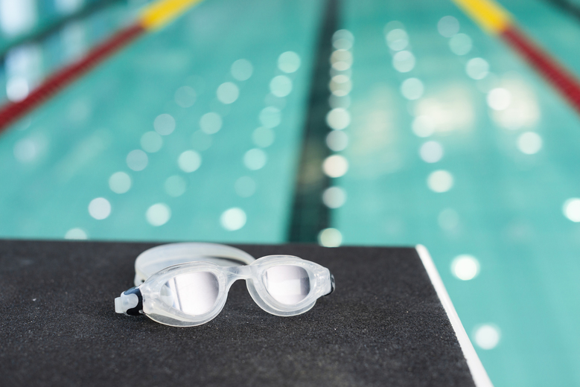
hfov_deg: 39.6
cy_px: 194
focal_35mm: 50
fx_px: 806
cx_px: 290
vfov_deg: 27.0
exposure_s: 1/125
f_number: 3.5
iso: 400
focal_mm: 50
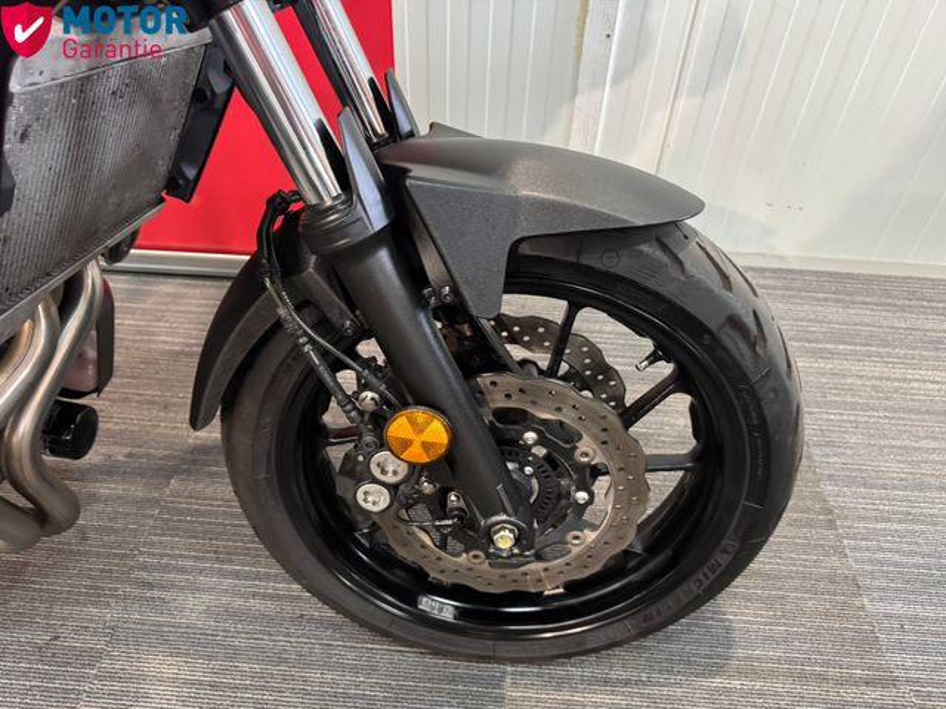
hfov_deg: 71.6
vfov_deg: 56.8
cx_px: 473
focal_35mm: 24
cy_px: 354
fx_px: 656
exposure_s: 1/33
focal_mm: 6.76
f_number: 1.78
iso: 800
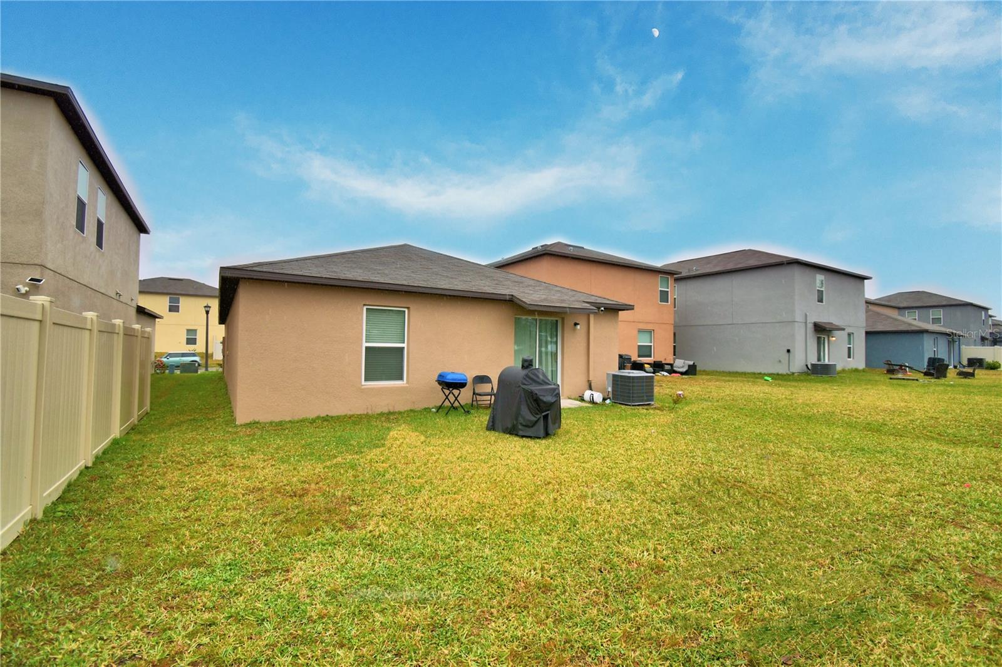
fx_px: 417
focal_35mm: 15
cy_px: 334
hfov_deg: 100.4
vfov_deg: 77.3
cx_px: 501
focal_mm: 10
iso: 125
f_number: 4.5
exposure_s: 1/500
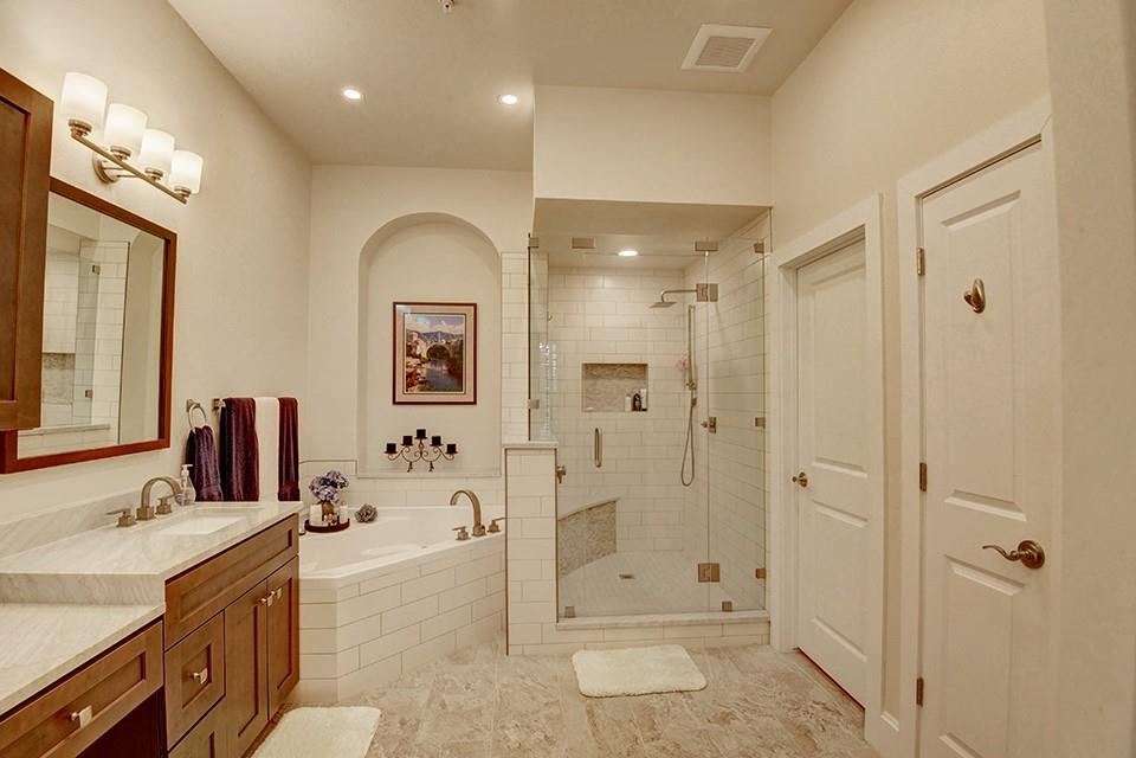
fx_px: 505
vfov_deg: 73.7
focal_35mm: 16
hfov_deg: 96.7
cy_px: 379
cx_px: 568
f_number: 10
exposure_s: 1/40
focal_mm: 16
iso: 400
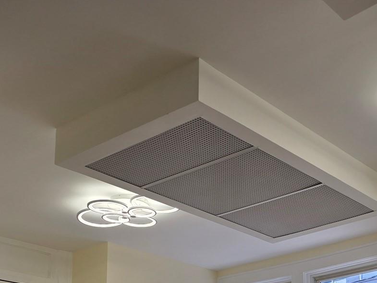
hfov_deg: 30.0
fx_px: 654
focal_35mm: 60
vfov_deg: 22.5
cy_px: 337
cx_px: 377
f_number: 1.7
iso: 12
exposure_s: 1/79.3
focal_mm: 6.3
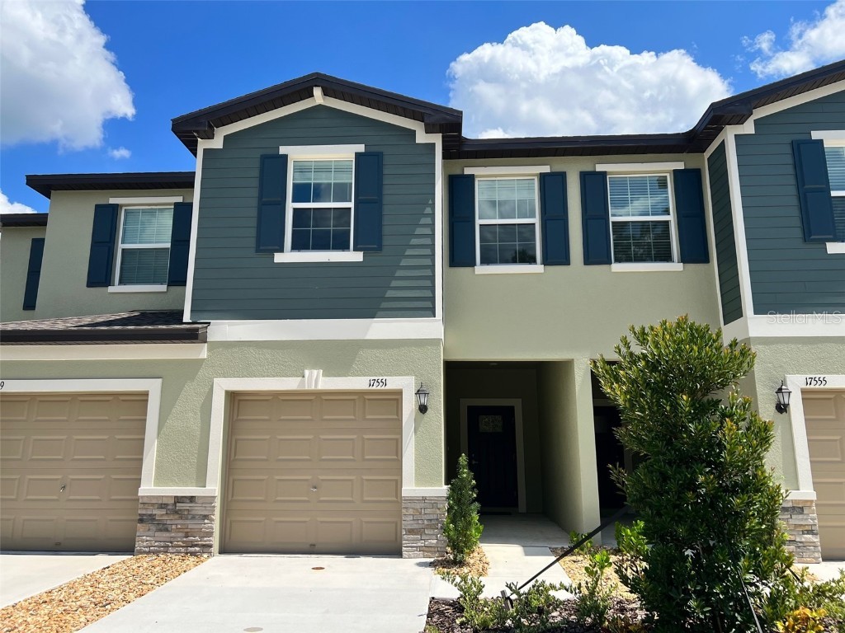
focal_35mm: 26
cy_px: 316
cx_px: 422
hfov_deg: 67.3
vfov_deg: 53.1
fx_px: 635
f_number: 1.5
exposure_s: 1/4444
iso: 50
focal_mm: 5.7
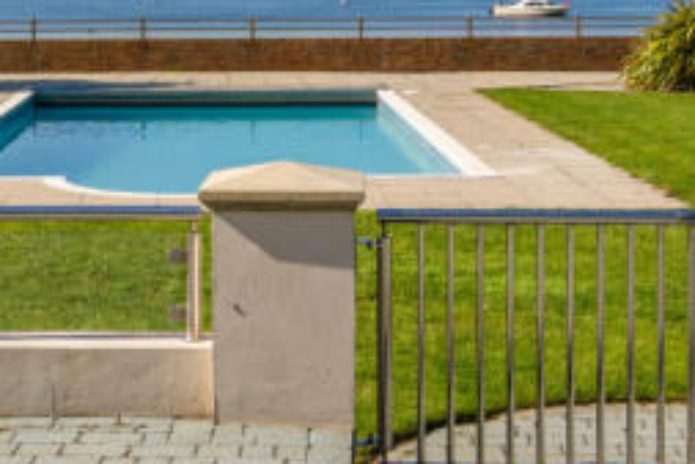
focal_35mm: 85
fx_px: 1642
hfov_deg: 23.8
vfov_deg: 15.0
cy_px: -216
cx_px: 242
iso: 400
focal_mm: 21
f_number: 11
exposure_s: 1/800
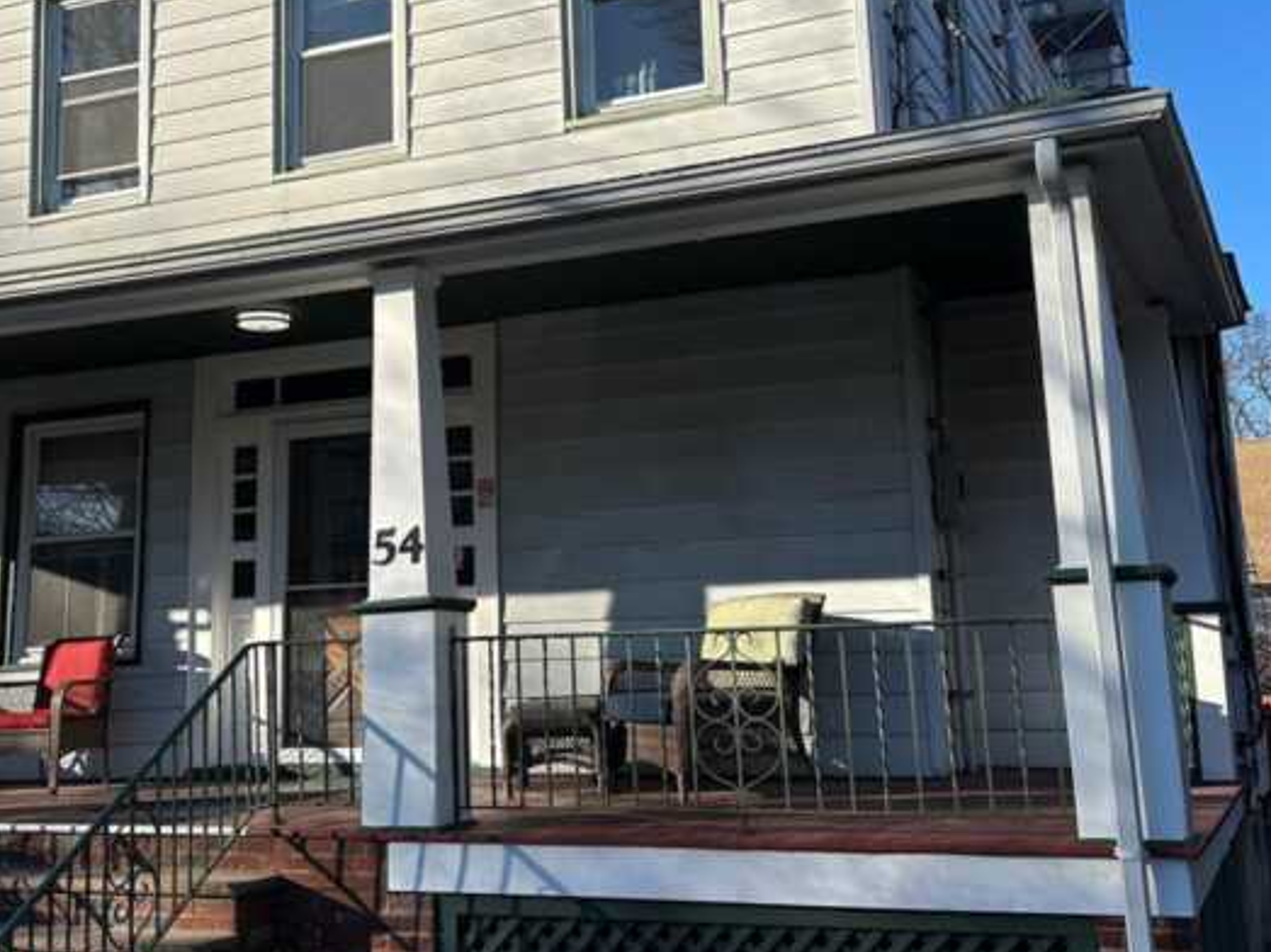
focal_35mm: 47
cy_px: 321
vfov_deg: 30.6
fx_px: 1725
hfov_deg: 40.1
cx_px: 464
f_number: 1.78
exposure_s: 1/3155
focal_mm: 6.86
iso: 80
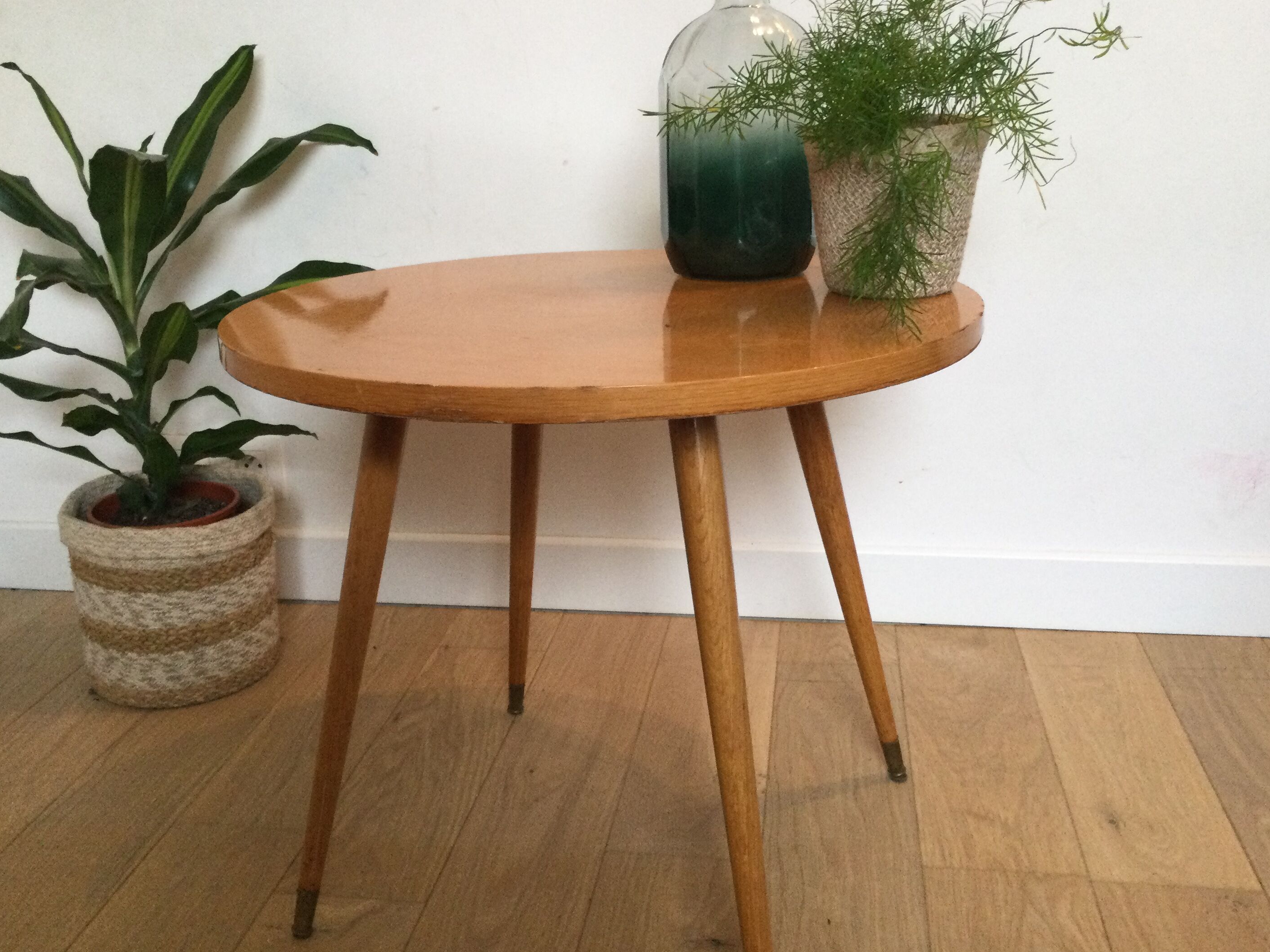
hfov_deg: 51.3
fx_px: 1321
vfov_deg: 39.6
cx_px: 591
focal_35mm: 36
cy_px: 444
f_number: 2.4
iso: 160
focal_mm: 3.3
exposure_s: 1/33
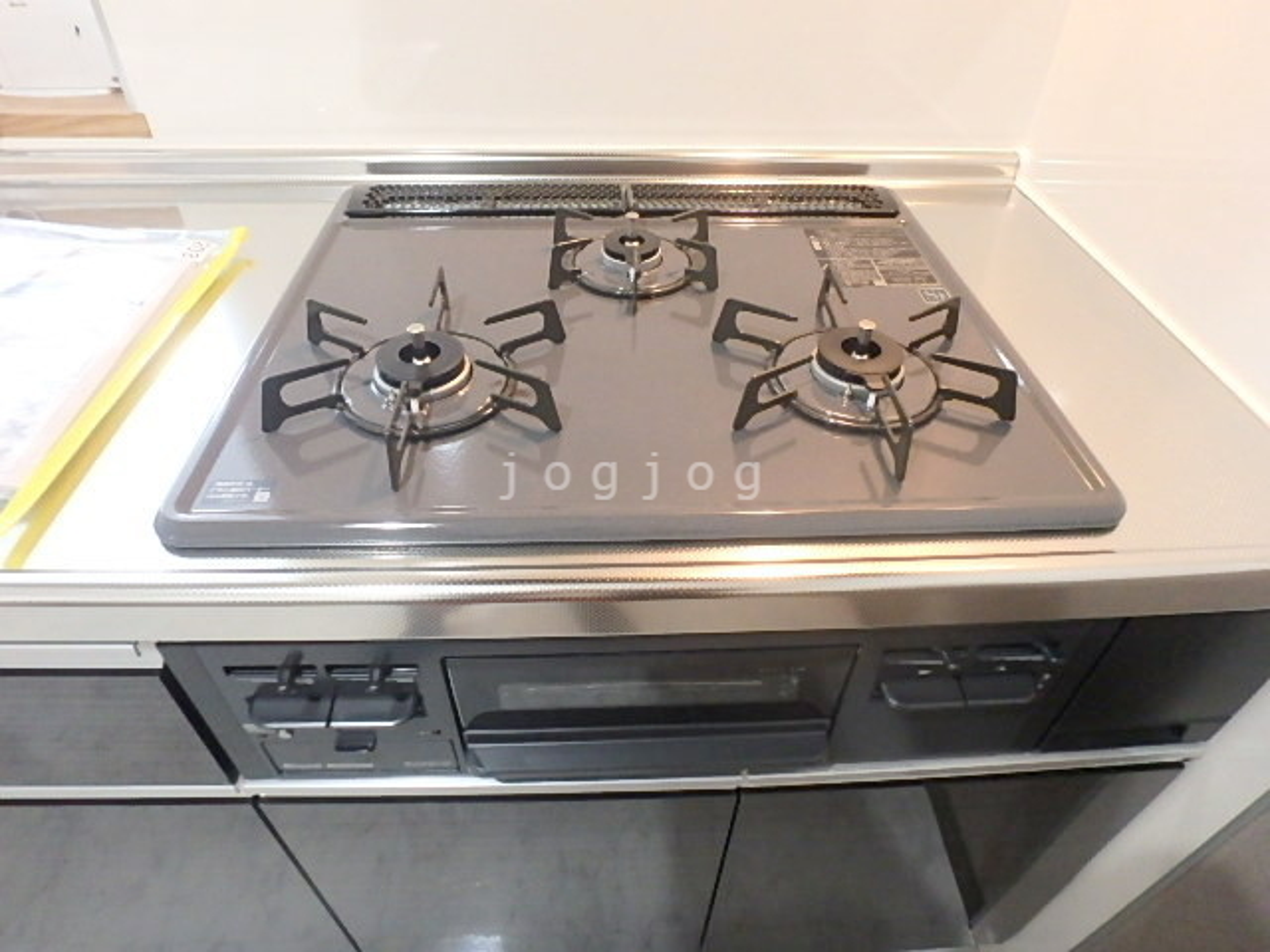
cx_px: 635
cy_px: 476
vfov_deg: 63.4
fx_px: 770
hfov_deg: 79.0
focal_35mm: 21
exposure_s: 1/25
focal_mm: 3.7
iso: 800
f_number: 3.5
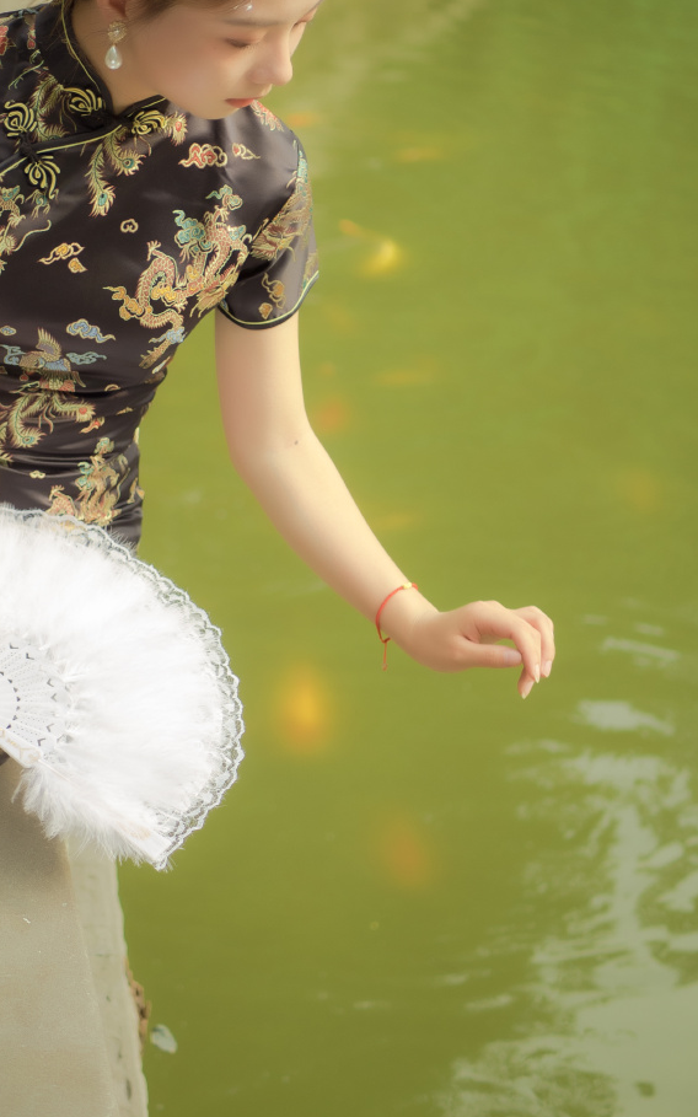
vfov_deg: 29.2
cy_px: 388
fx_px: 2131
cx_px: 210
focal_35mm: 70
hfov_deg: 18.5
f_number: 1.7
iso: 200
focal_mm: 25
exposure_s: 1/640
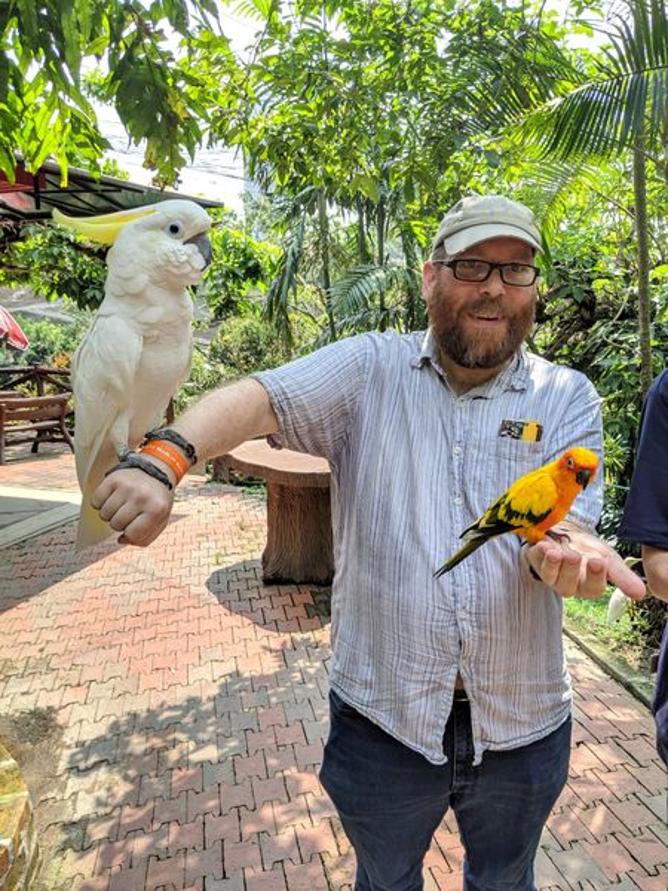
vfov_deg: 65.3
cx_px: 334
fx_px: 695
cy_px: 446
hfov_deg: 51.4
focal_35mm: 27
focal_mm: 4.44
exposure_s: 1/1174
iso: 78
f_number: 1.8
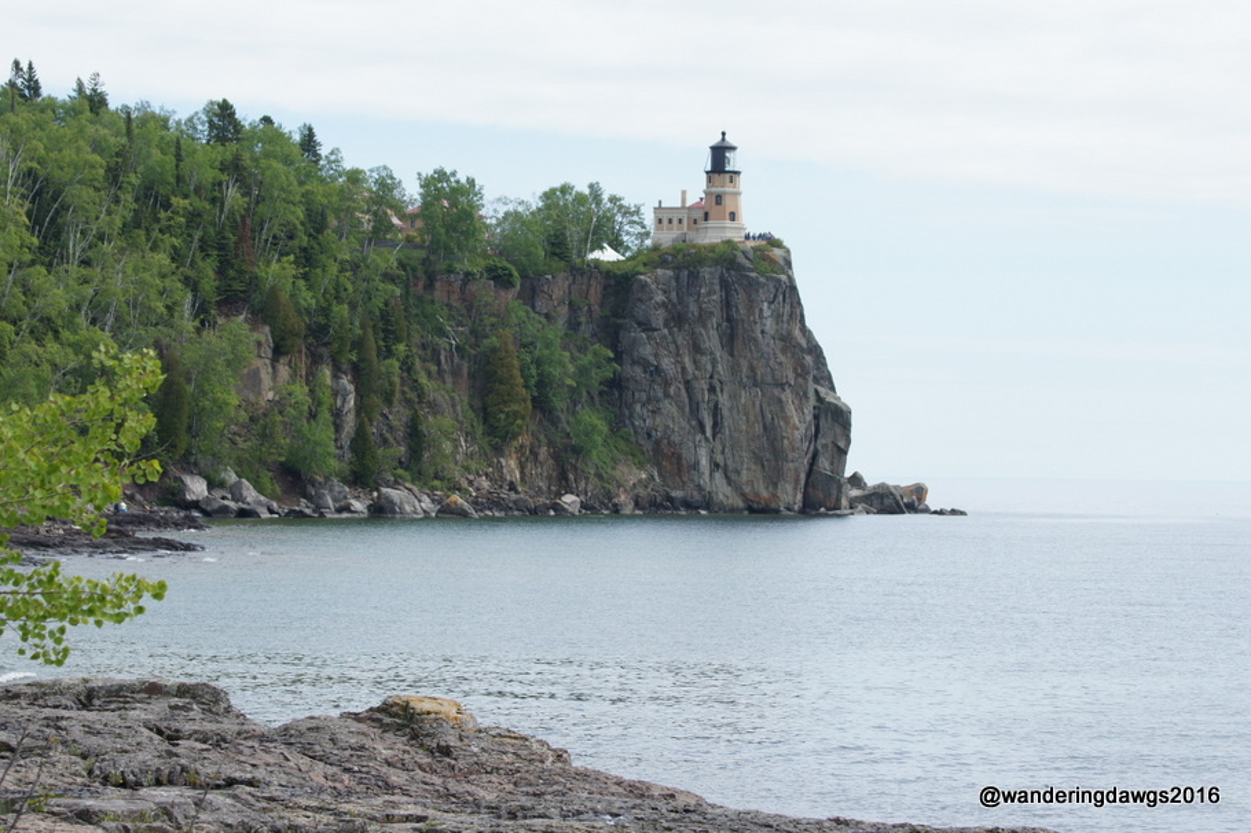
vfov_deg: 13.0
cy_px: 416
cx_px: 626
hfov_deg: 19.5
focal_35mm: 105
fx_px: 3647
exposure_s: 1/800
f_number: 5.6
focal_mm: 70
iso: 200
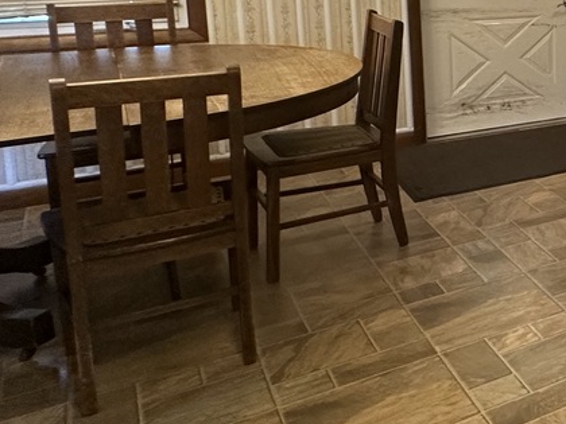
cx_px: 927
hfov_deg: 25.0
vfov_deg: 28.8
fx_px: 785
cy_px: 27
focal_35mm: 48
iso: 200
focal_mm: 2.22
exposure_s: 1/60
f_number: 2.2
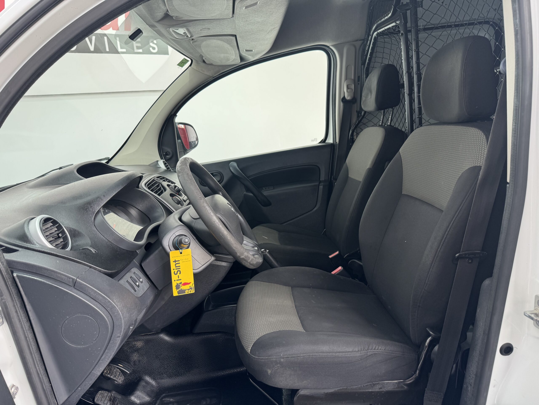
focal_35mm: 24
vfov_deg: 56.8
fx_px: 374
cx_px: 270
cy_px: 202
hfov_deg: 71.6
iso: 64
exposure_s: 1/121
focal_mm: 6.76
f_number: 1.78
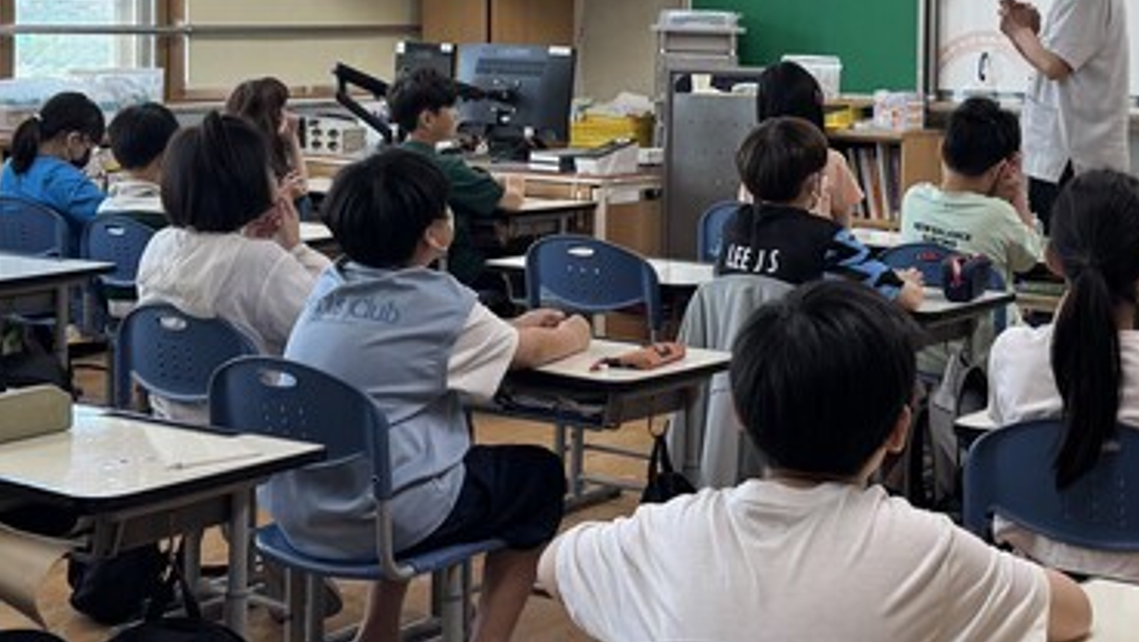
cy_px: 74
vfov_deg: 17.5
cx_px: 639
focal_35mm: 68
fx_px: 2055
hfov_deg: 31.0
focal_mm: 6.76
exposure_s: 1/120
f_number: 1.78
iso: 100
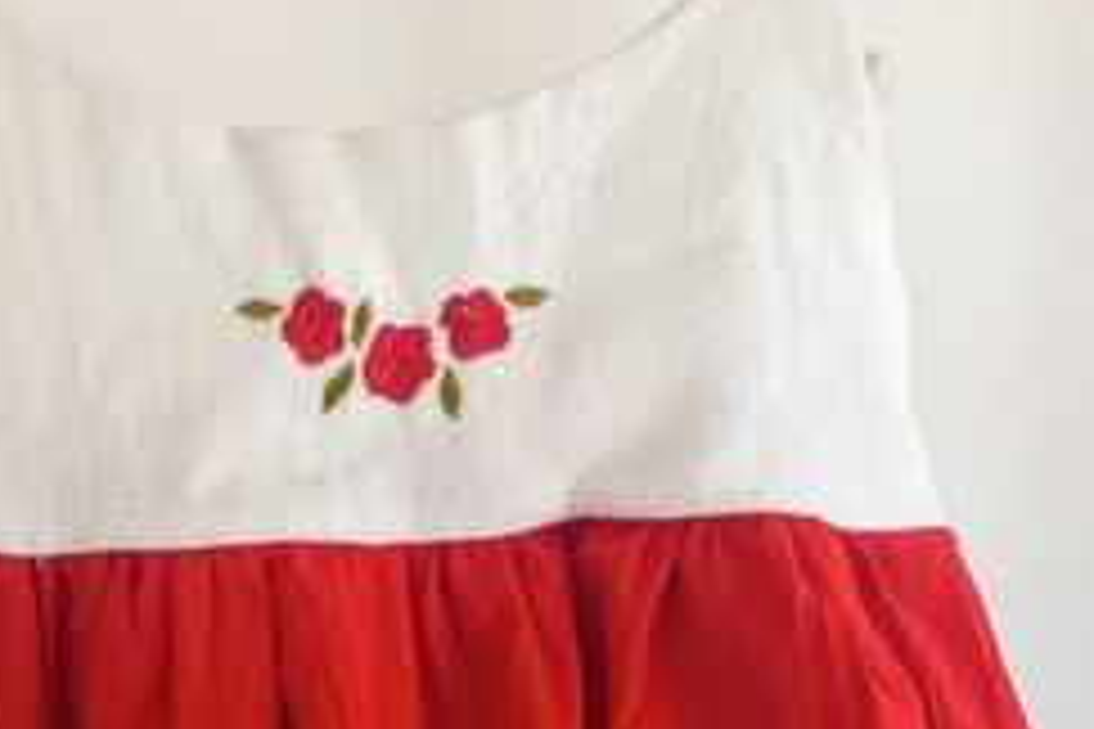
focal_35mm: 57
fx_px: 1732
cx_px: 432
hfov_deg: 34.9
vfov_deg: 22.1
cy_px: 857
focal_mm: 4.6
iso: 100
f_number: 1.8
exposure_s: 1/50
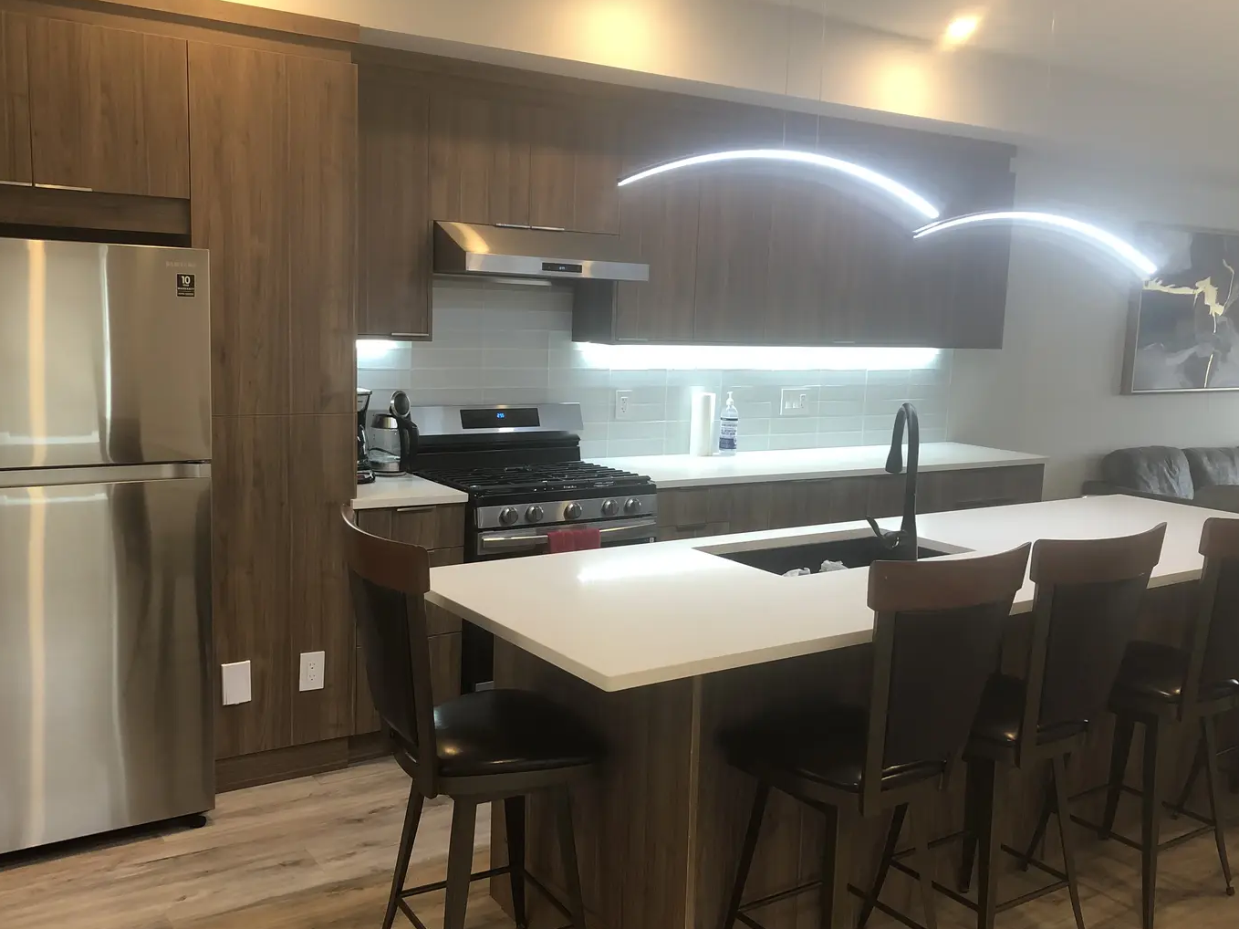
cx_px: 624
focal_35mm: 33
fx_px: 1181
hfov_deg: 55.4
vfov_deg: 42.9
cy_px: 493
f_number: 1.8
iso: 40
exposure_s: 1/24
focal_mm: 4
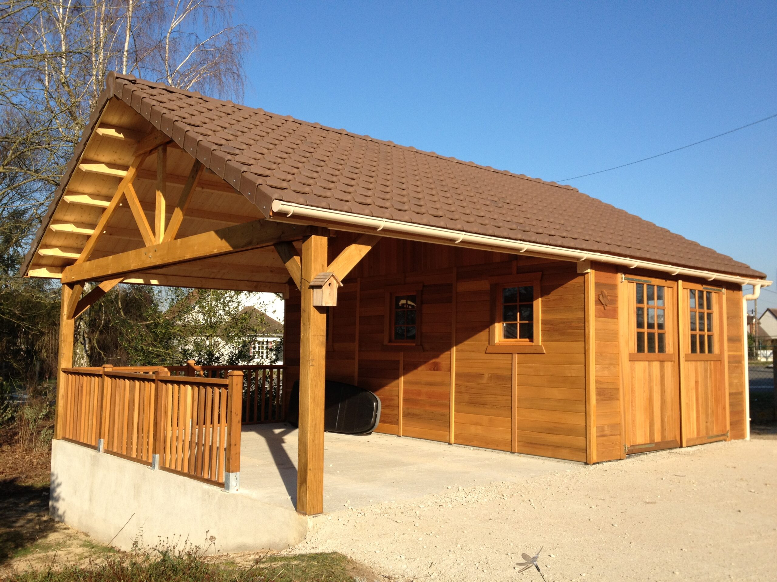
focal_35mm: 35
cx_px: 388
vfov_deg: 40.7
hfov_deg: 52.6
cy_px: 291
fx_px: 786
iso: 64
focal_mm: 4.28
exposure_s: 1/1215
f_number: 2.4
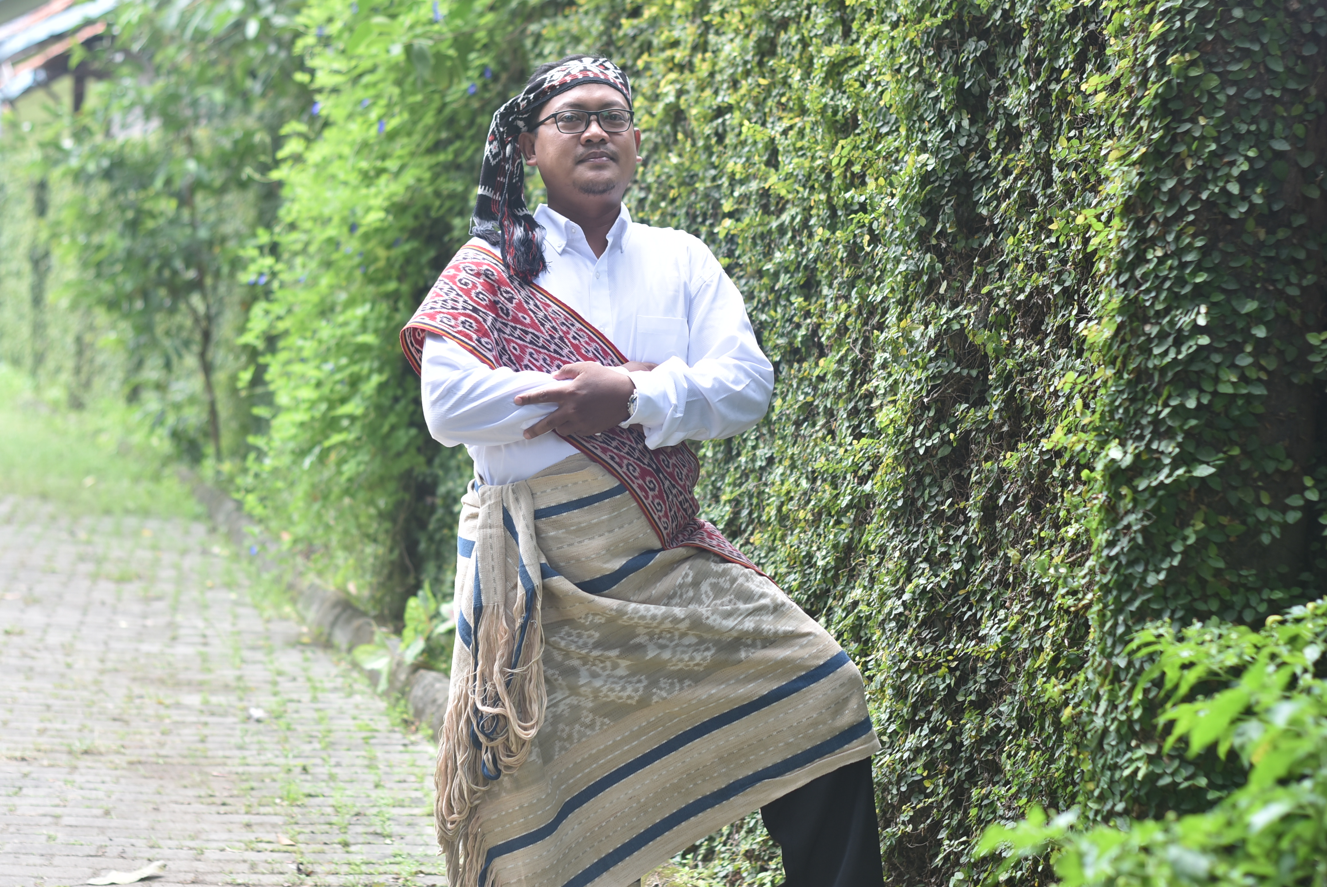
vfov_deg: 18.2
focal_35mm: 75
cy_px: 444
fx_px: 2767
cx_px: 664
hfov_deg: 27.0
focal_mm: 50
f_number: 2.8
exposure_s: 1/250
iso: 100
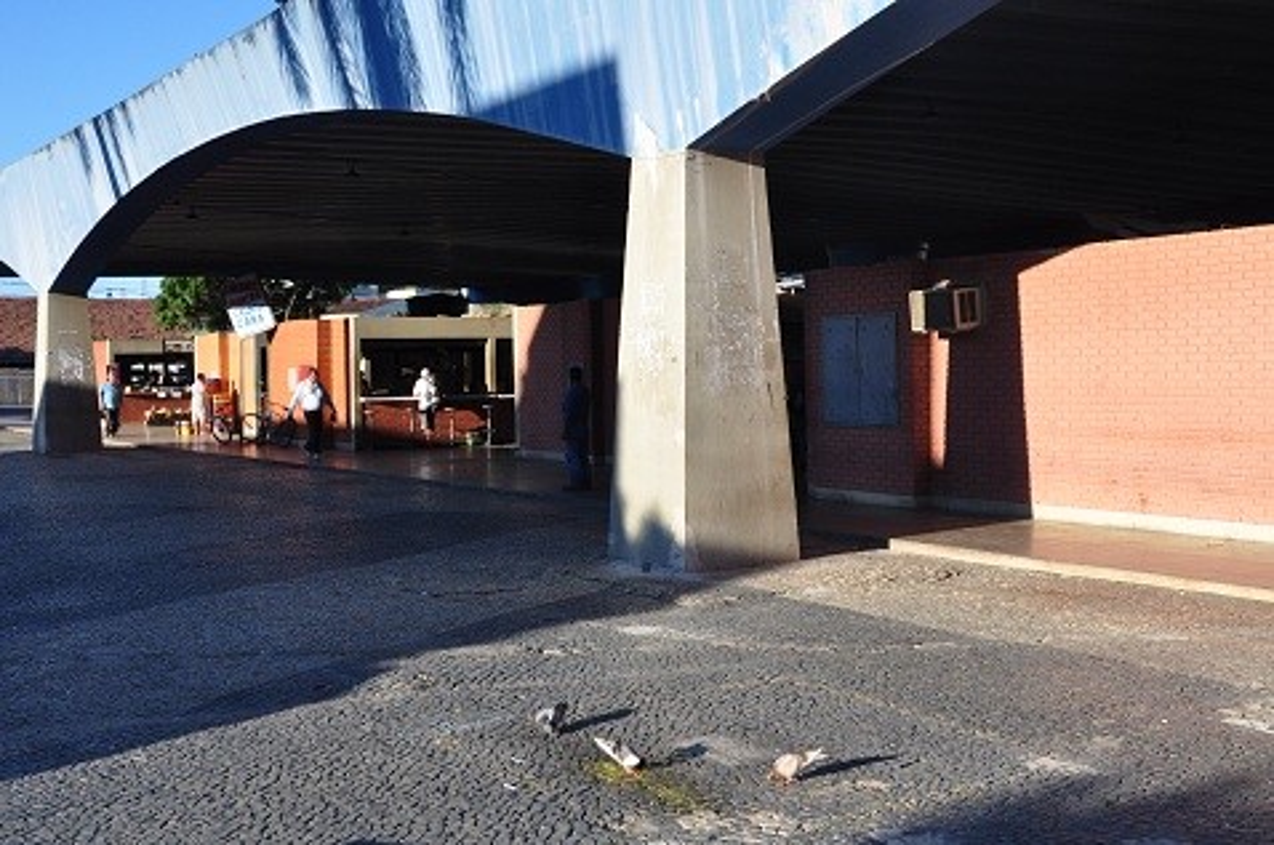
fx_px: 1590
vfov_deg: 29.8
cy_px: 422
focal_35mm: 45
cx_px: 637
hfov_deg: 43.7
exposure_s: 1/400
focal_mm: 30
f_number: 11
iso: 640
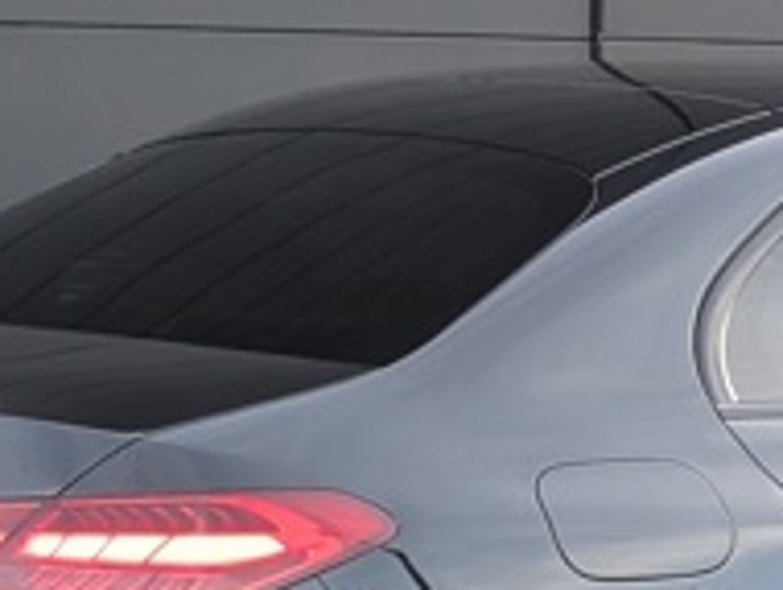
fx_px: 4666
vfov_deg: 7.2
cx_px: 870
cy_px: 466
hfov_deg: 9.5
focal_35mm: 206
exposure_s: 1/275
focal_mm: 6.9
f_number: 1.68
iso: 94
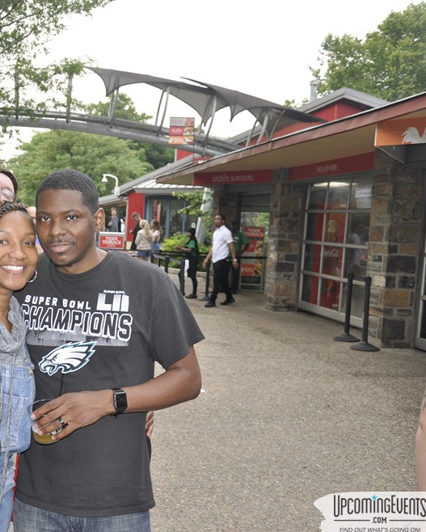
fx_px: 740
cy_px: 267
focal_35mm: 47
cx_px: 46
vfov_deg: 39.5
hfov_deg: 30.7
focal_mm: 22
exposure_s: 1/125
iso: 400
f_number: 3.8
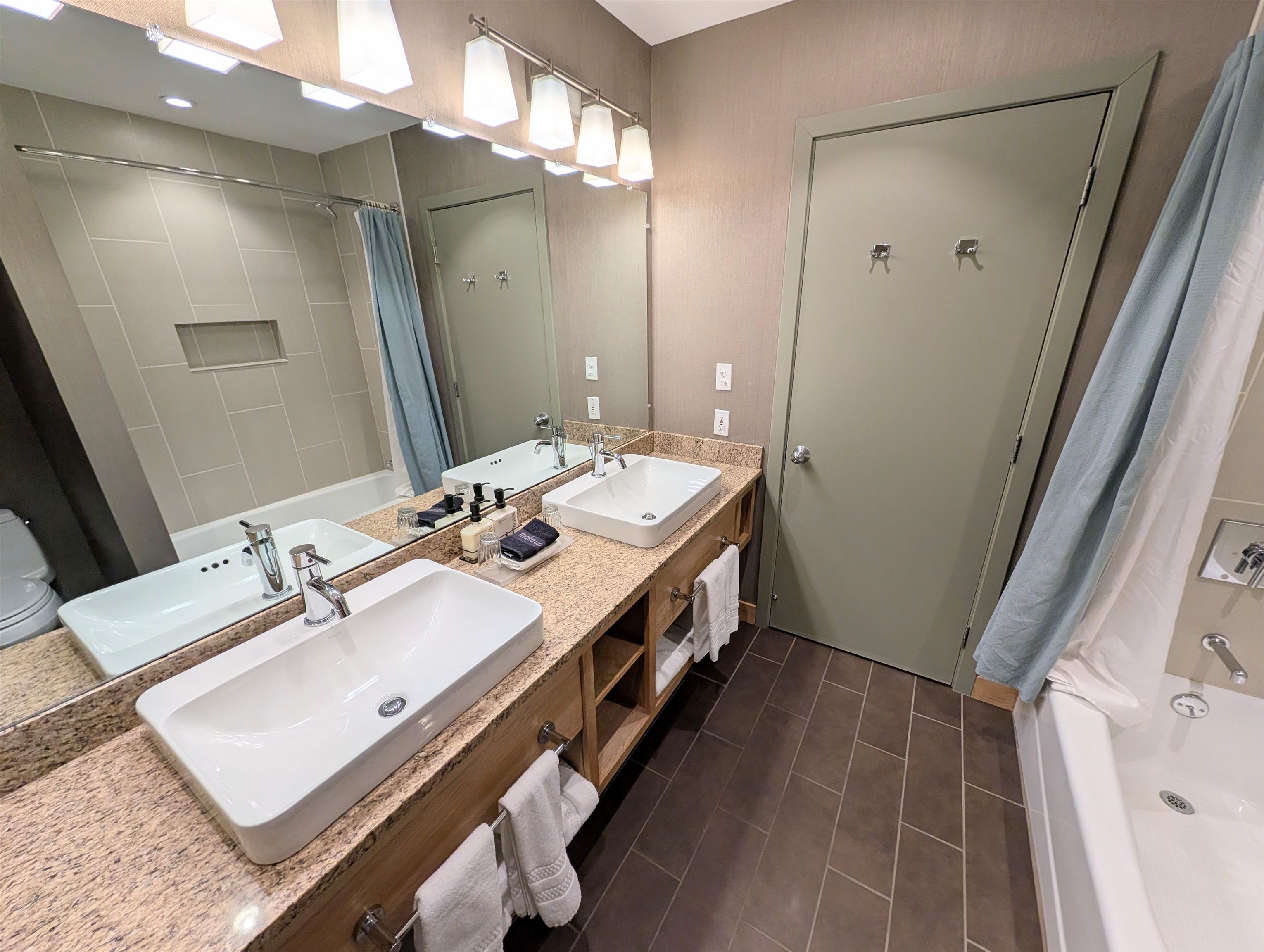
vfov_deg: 94.6
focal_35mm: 12
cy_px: 476
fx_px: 439
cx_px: 632
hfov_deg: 110.5
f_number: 1.7
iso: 46
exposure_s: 1/164
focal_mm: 2.02
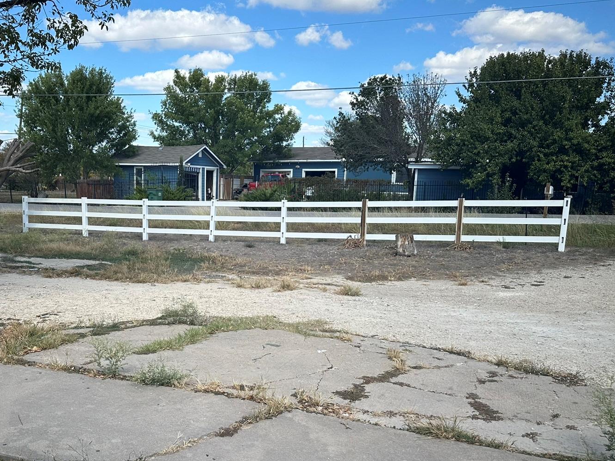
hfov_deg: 49.5
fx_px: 657
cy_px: 280
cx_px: 222
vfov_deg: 38.5
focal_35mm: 37
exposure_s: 1/3356
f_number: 1.78
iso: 80
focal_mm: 6.86
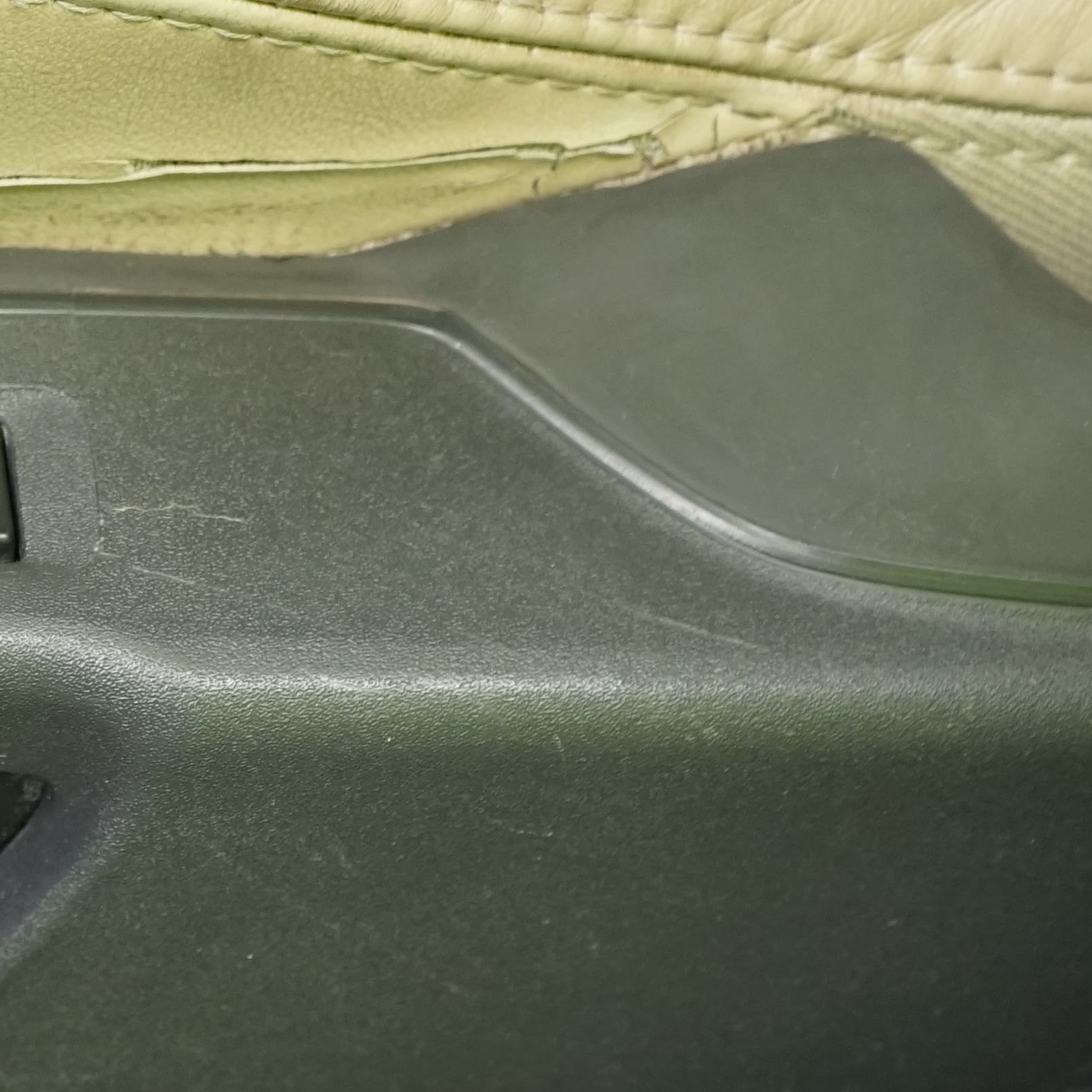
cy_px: 695
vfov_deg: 15.1
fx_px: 4104
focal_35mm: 115
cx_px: -719
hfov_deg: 13.9
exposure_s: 1/13
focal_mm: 36
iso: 1000
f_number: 5
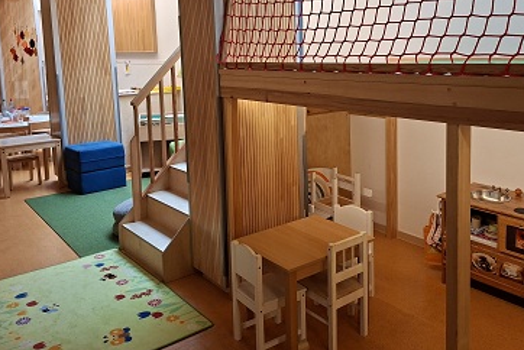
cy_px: 112
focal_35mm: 33
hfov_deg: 57.1
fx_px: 481
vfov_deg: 39.5
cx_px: 288
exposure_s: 1/120
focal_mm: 5.54
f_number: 1.8
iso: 320
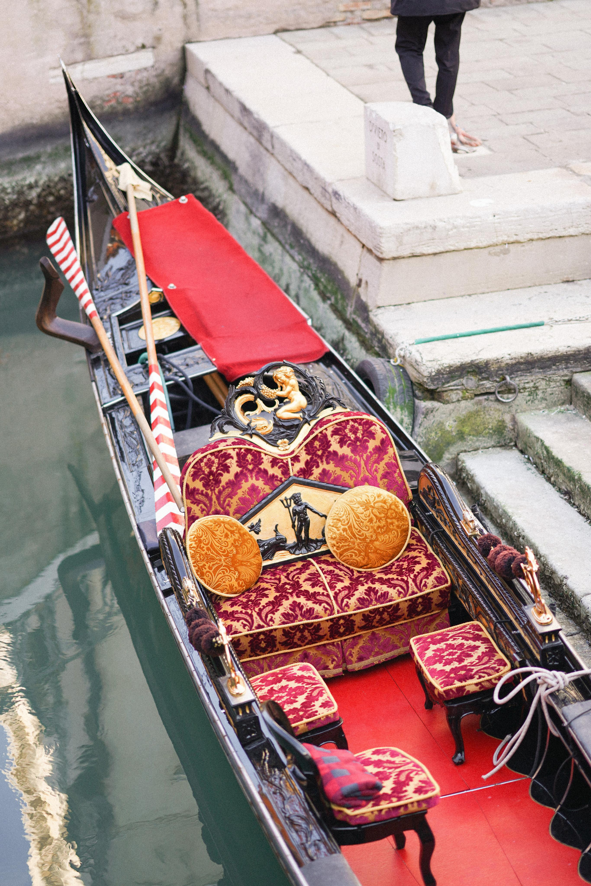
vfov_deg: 23.9
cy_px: 443
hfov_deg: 16.1
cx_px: 296
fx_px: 2093
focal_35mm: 85
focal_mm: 85
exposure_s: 1/640
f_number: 1.4
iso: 100
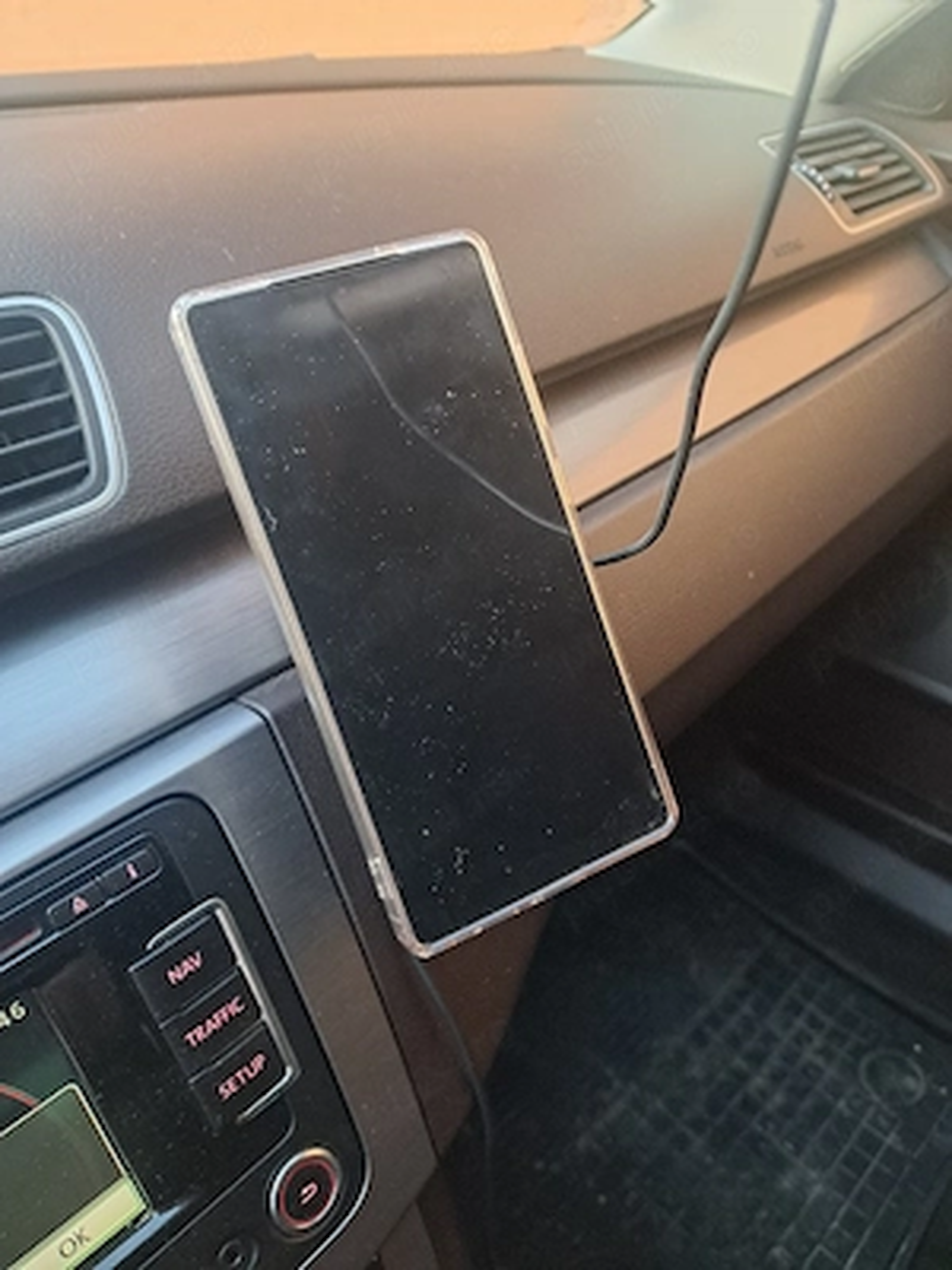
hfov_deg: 56.8
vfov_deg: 71.6
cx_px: 476
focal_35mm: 24
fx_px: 880
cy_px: 635
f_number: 1.8
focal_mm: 5.23
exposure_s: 1/50
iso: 400
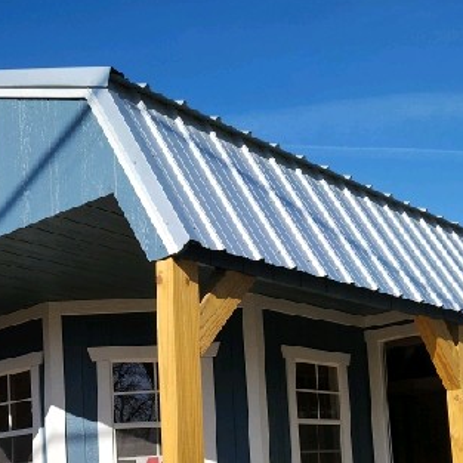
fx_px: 787
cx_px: 170
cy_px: 411
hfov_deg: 32.6
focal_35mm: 52
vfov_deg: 31.4
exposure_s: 1/2500
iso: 20
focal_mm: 5.4
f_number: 1.8
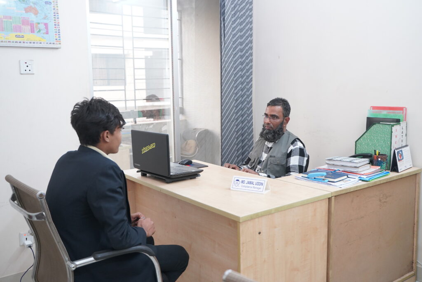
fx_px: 434
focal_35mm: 37
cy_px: 141
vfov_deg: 36.0
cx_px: 211
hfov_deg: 51.9
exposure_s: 1/160
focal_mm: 37
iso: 3200
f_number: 4
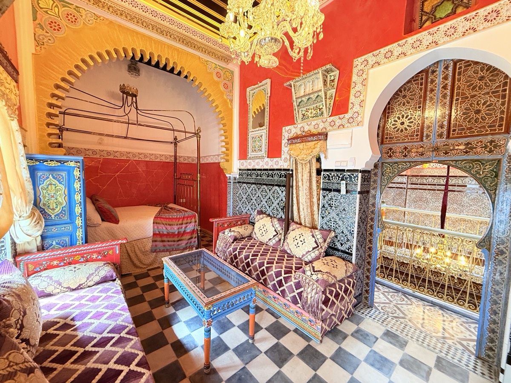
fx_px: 207
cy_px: 192
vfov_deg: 85.7
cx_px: 256
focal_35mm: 14
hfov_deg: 102.1
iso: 400
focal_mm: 2.22
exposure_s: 1/50
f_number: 2.2
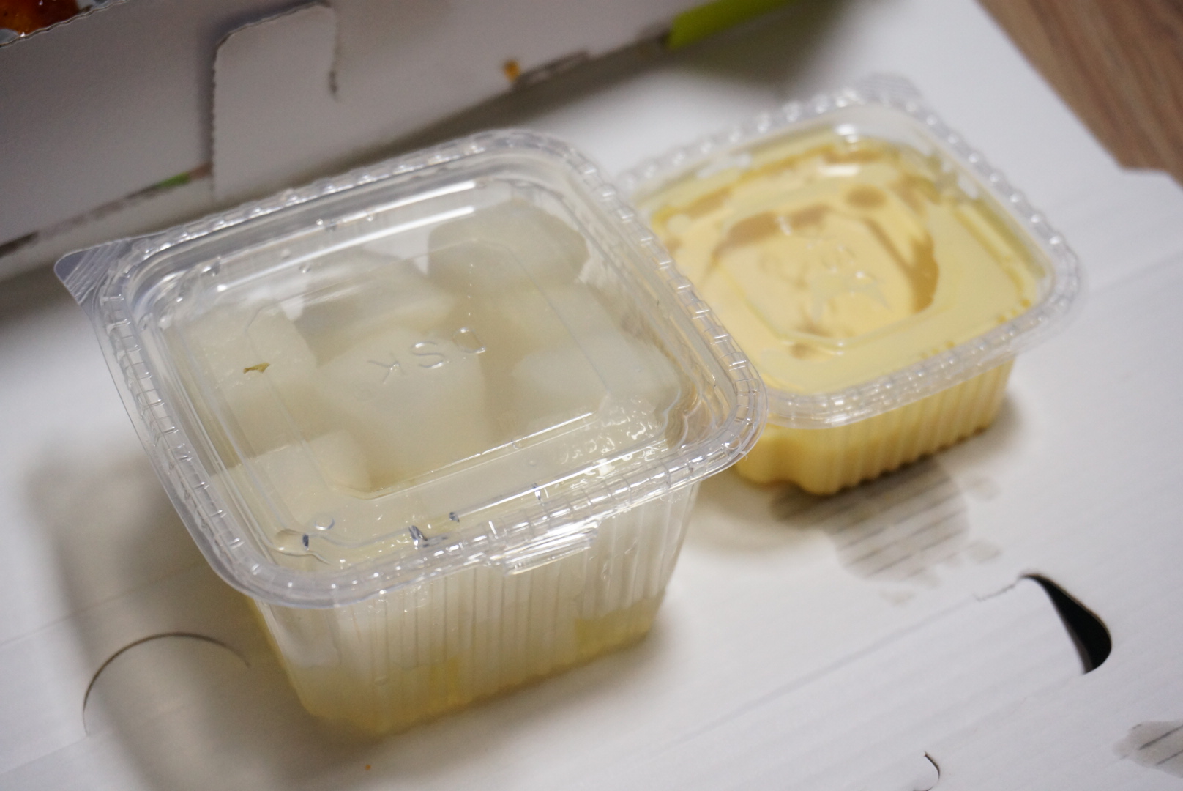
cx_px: 592
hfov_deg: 31.9
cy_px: 396
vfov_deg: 21.6
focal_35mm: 63
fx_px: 2072
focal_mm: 42
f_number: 5.6
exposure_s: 1/80
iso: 1600
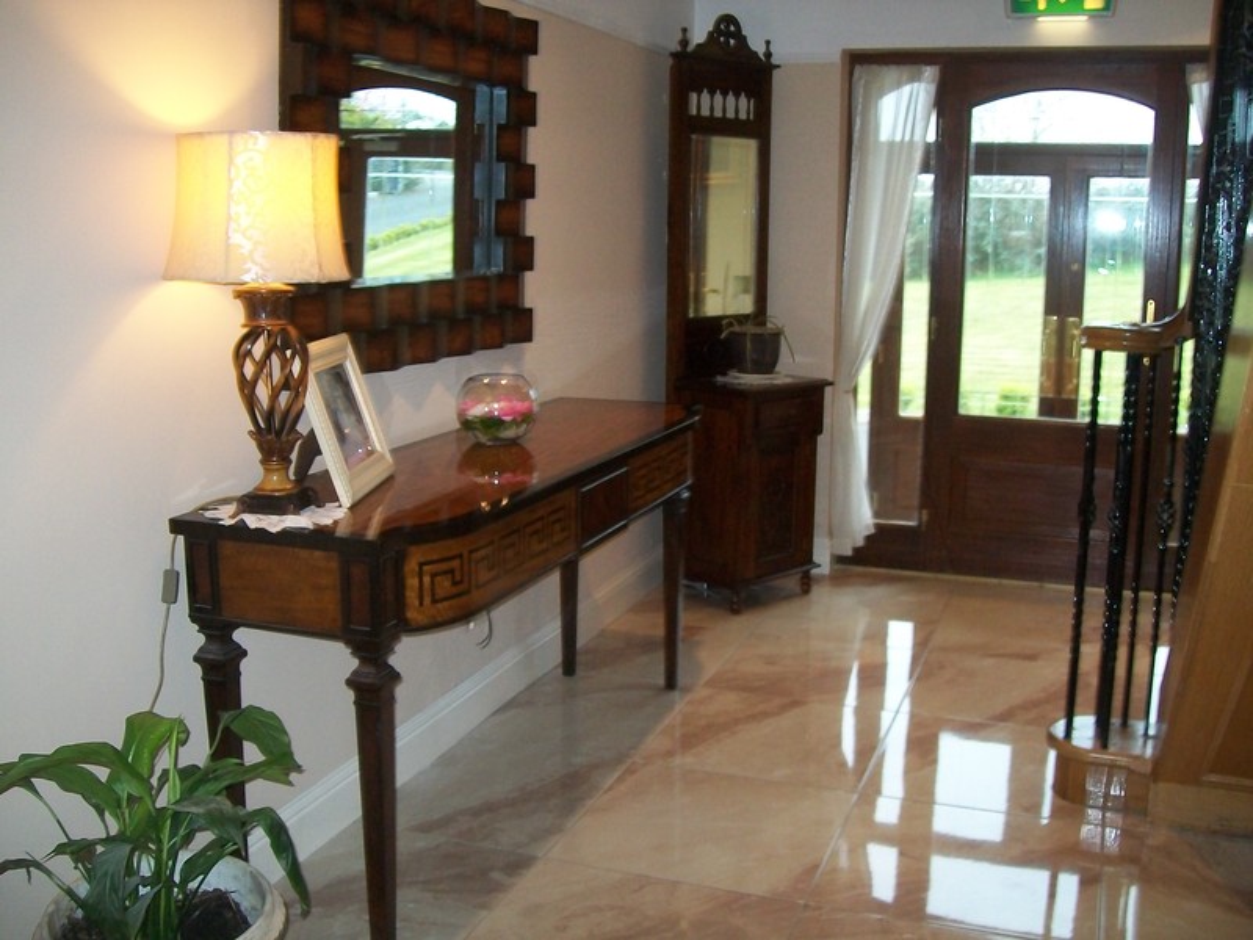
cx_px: 626
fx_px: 1303
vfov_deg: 39.7
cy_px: 470
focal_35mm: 36
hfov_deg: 51.4
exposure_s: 1/30
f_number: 2.7
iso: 160
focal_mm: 6
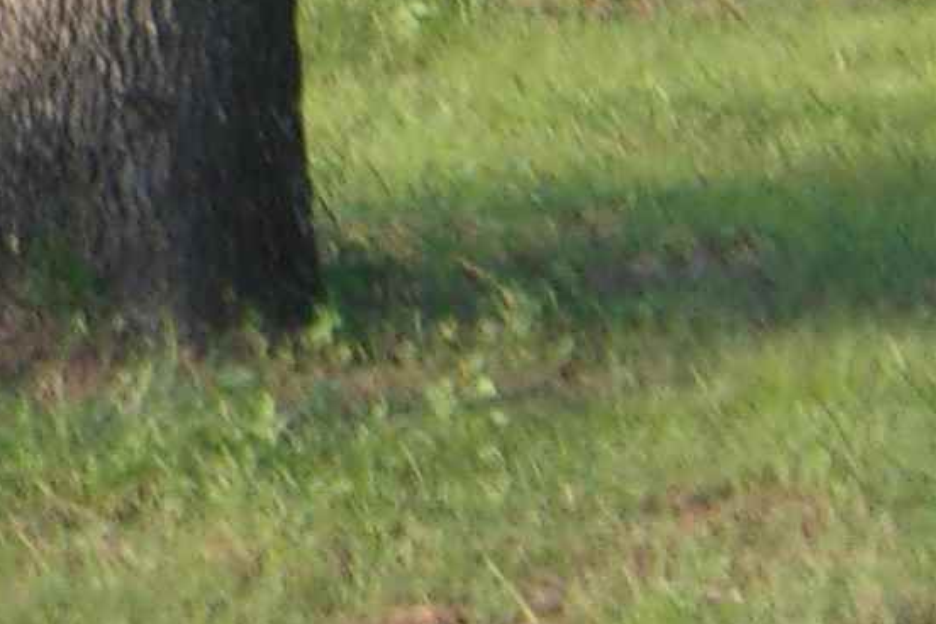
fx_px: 16249
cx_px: -1667
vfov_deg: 2.2
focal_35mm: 625
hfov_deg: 3.2
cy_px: -861
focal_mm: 19.6
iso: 80
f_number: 6.6
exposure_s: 1/70
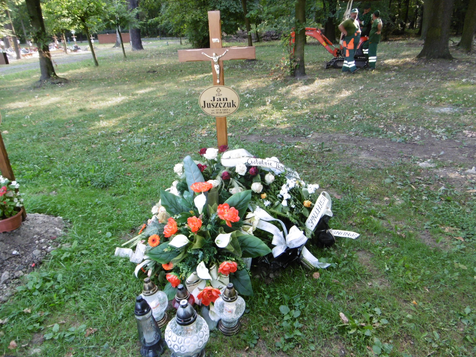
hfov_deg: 71.6
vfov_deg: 56.8
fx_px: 330
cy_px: 178
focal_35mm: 24
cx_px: 238
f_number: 3.1
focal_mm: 4.3
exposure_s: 1/60
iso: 200
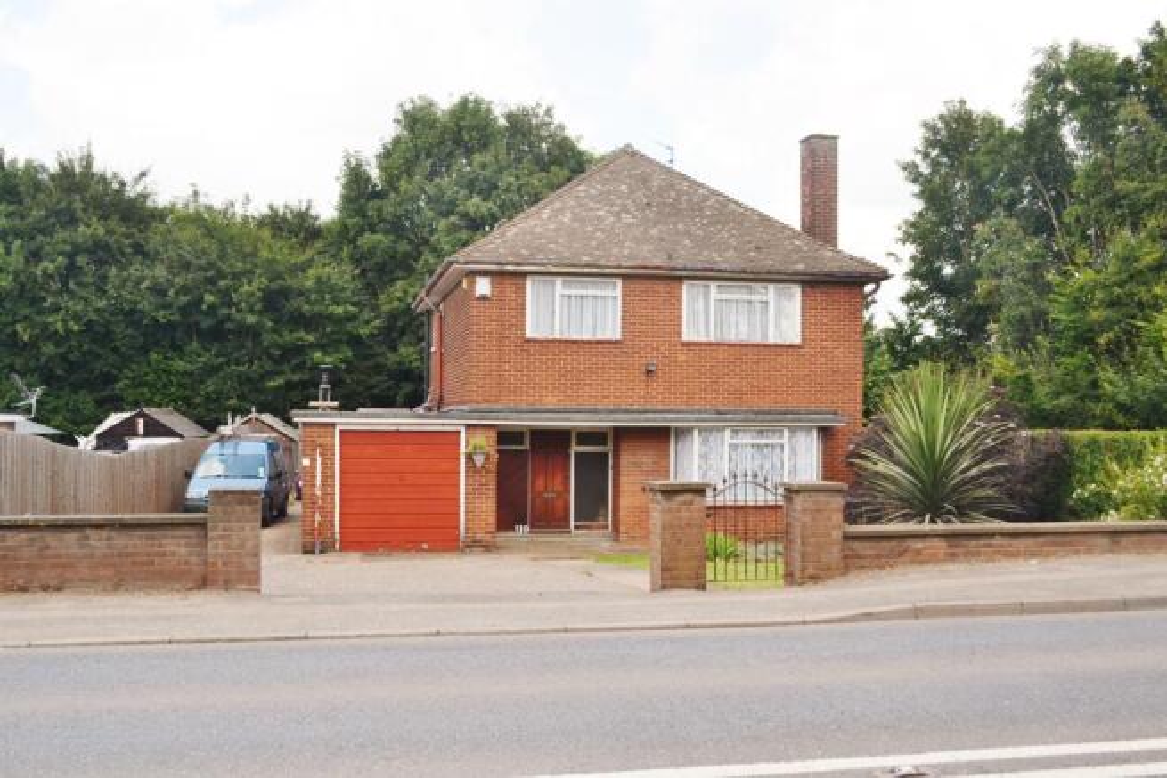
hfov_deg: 53.1
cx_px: 584
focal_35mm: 36
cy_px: 389
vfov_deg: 36.9
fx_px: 1167
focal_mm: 24
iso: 100
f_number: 7.1
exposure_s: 1/200
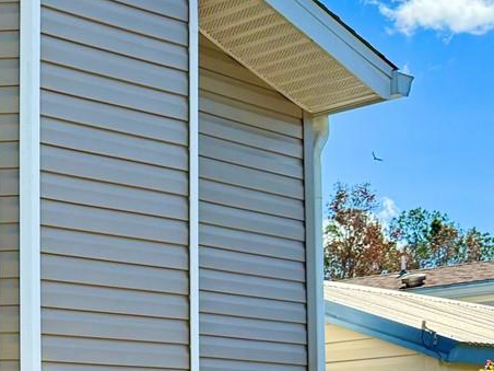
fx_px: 1213
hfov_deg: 20.7
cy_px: 419
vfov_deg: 16.8
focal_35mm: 85
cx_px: -170
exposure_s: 1/4167
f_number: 1.78
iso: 100
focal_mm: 6.76
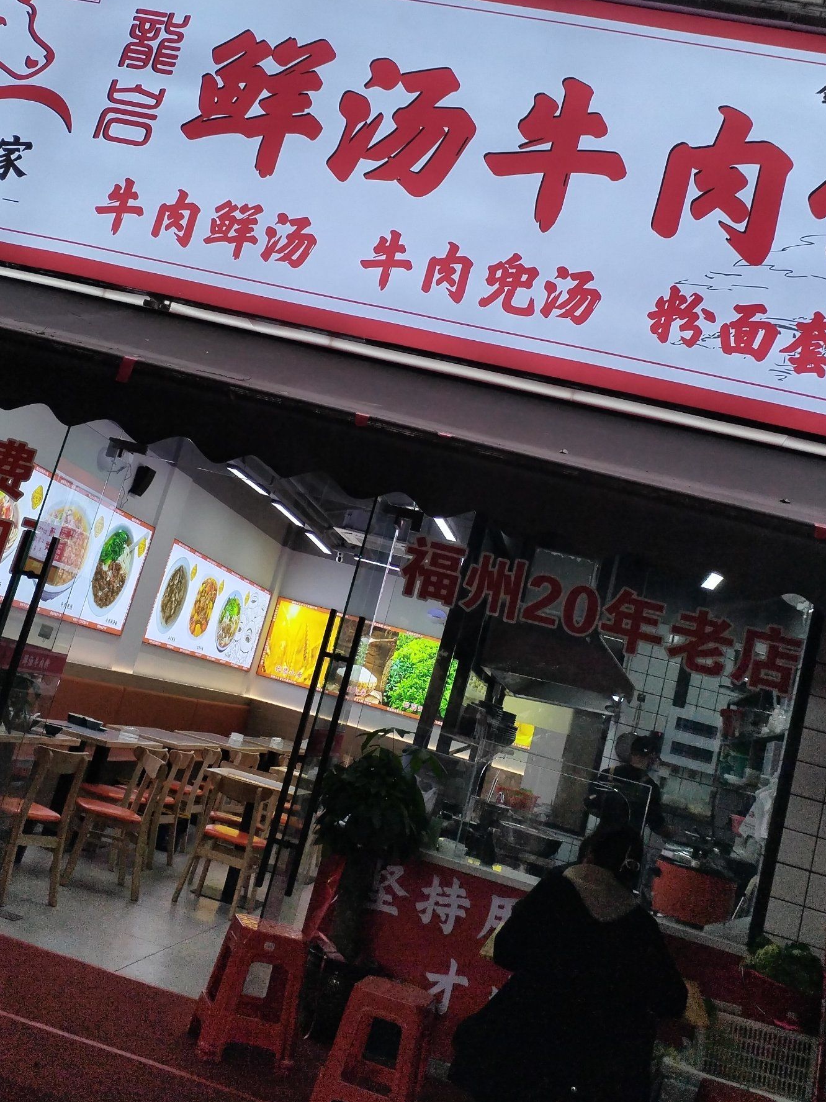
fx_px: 1273
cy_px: 408
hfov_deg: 36.0
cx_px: 397
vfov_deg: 46.4
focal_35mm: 40
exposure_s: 1/400
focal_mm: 4.75
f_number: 1.8
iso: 100
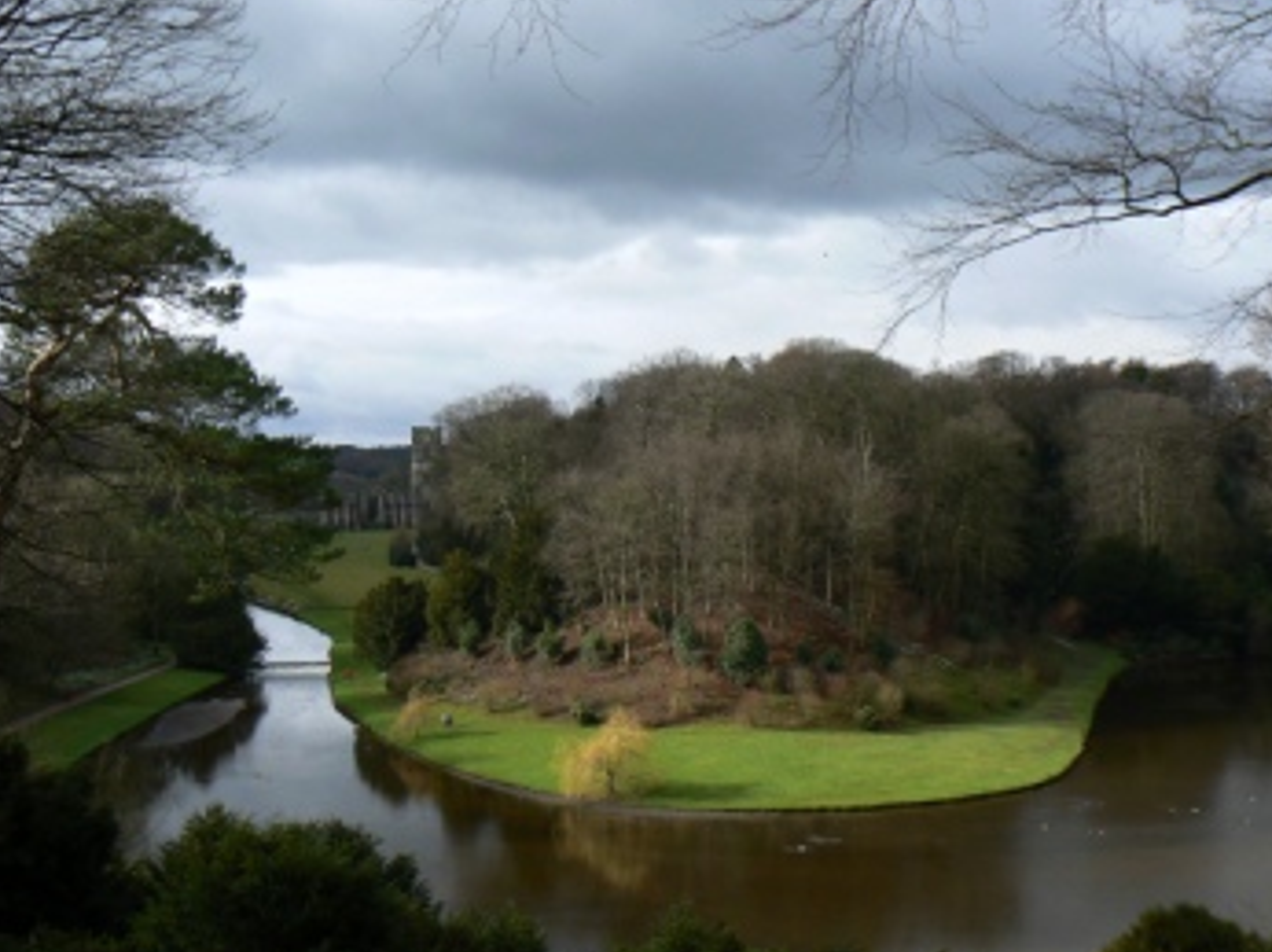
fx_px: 1652
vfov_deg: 32.1
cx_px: 607
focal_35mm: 45
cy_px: 485
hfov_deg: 42.1
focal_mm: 6
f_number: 5.6
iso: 80
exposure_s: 1/250
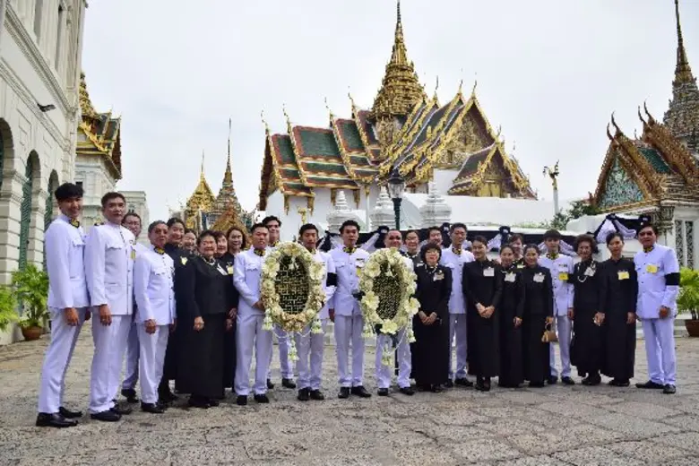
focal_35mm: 27
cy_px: 233
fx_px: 524
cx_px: 350
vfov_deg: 47.9
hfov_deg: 67.4
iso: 100
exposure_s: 1/400
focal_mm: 18
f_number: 5.6
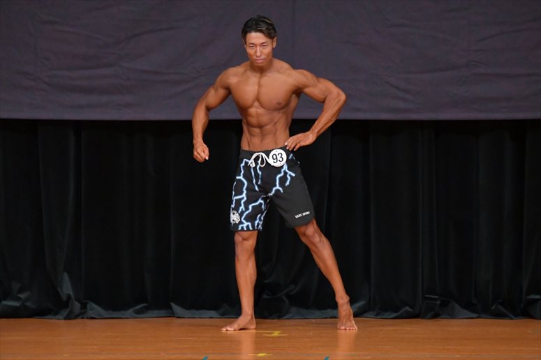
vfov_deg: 4.4
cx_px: 270
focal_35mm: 315
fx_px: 4732
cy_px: 180
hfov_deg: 6.5
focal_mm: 210
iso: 5000
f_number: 5.6
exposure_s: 1/400
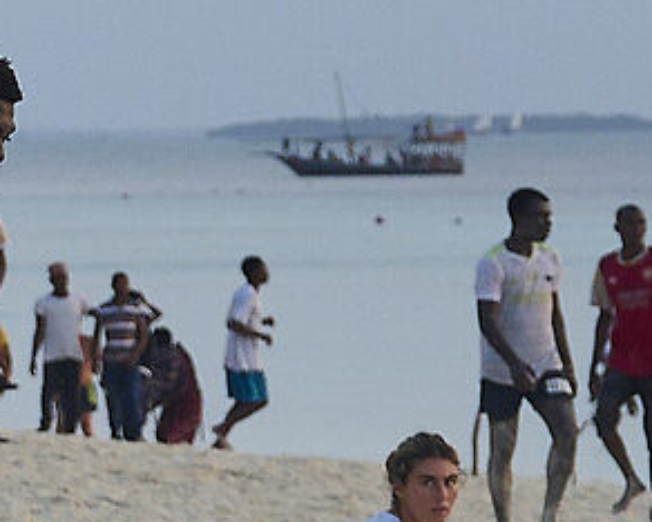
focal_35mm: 524
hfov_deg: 3.5
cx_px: -1945
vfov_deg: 3.0
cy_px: 478
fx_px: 10118
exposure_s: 1/1000
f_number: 4.8
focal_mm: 68
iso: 800
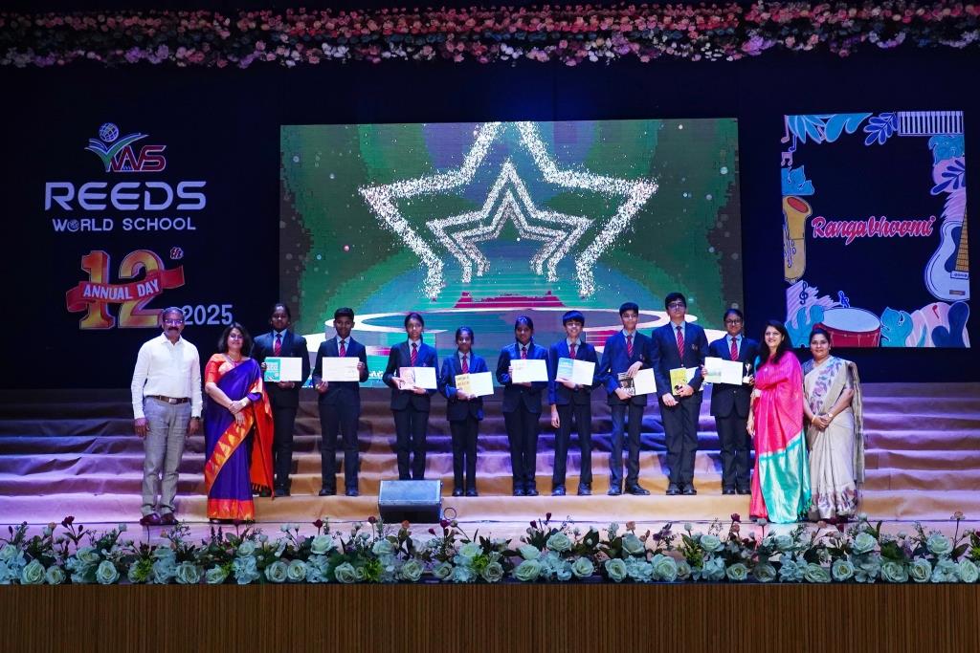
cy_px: 326
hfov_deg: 45.4
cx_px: 490
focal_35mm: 43
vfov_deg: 31.2
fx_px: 1171
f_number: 7.1
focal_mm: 29
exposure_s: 1/100
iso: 3200
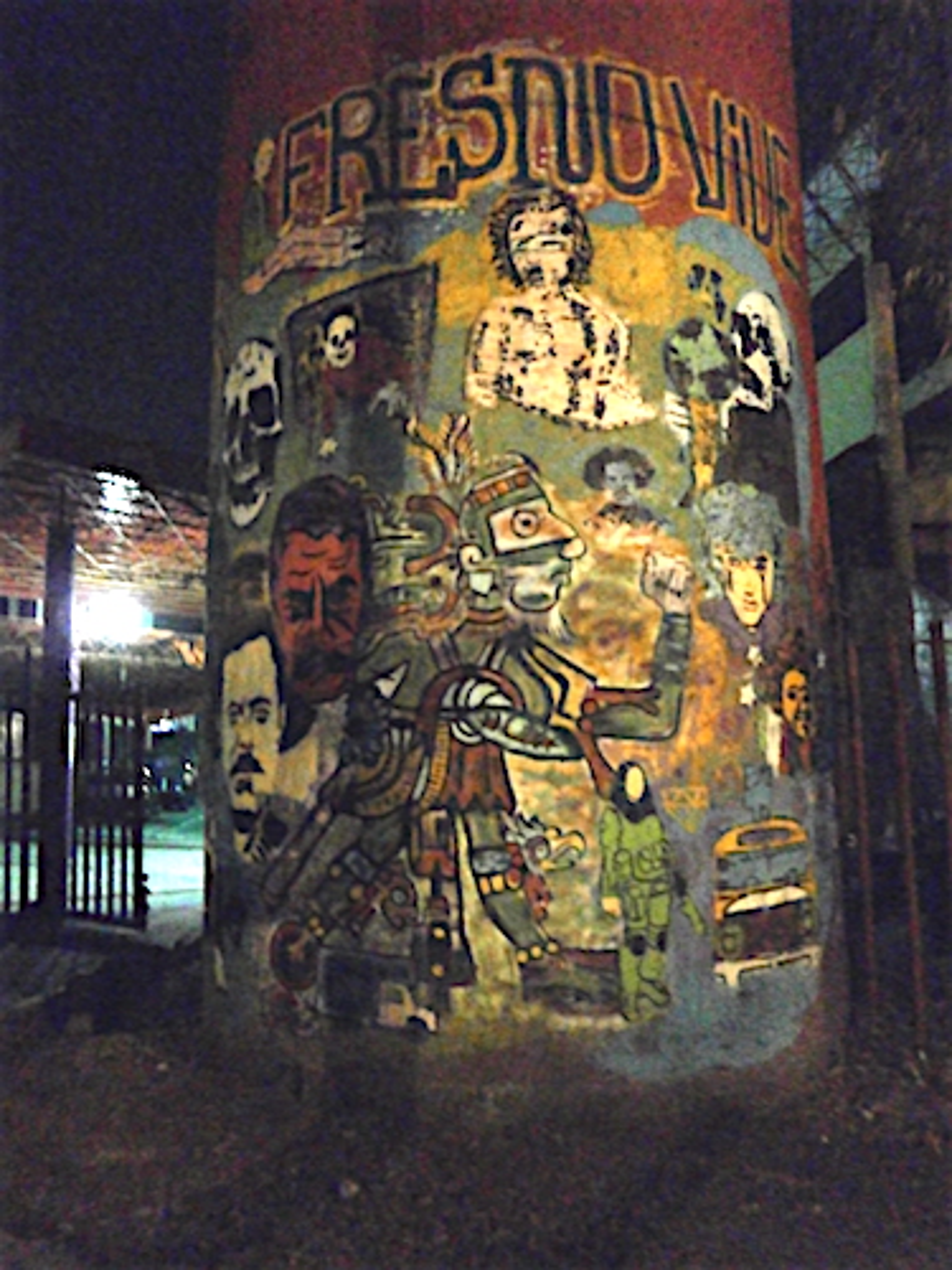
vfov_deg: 67.3
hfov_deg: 53.1
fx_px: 953
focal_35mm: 26
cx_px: 476
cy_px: 635
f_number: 2.8
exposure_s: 1/8
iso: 1600
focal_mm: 4.7
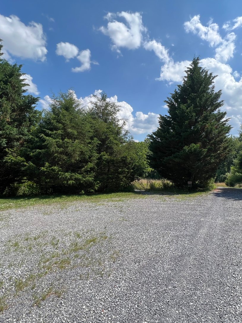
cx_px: 144
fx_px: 168
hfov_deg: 70.9
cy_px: 167
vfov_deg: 87.7
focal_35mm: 18
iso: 32
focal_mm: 1.57
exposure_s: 1/1193
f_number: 1.8
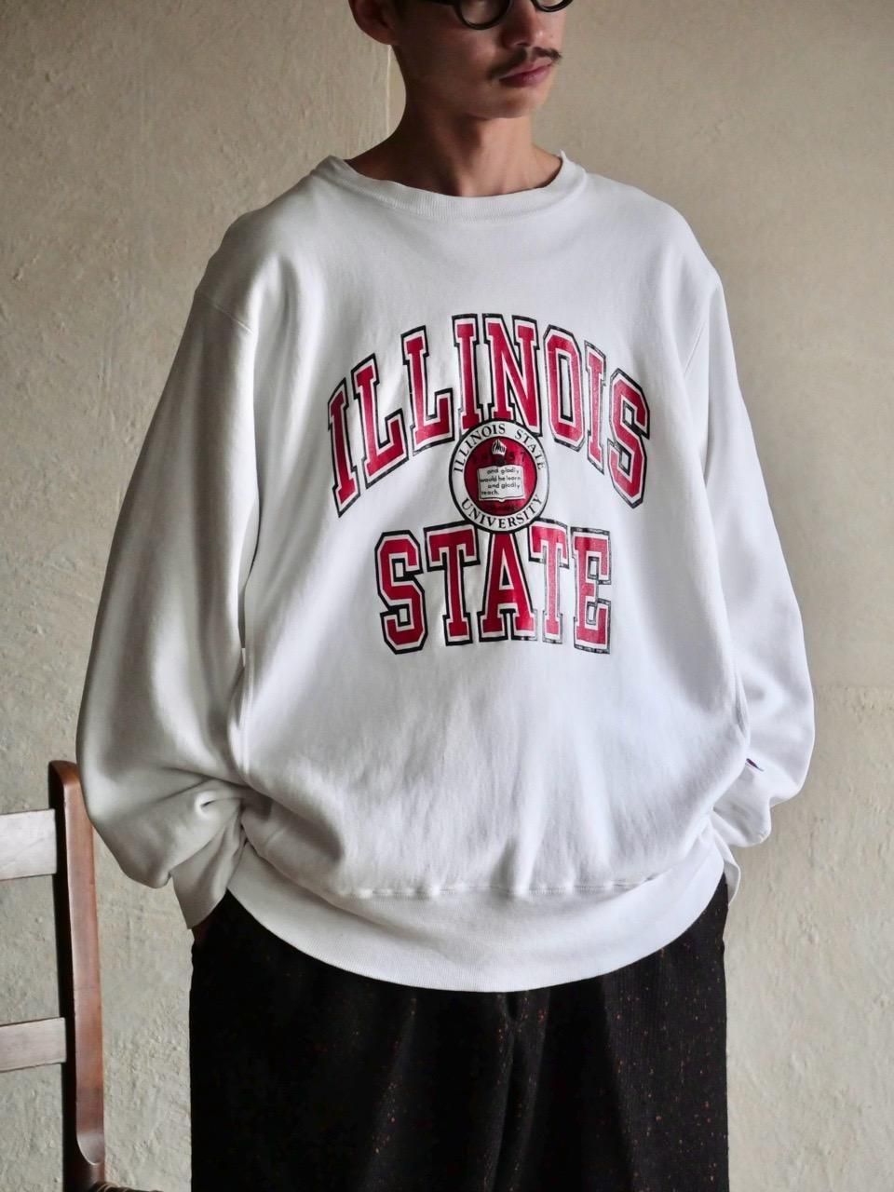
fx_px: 3443
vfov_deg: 19.6
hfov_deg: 14.8
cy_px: 596
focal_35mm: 100
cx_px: 447
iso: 2500
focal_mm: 50
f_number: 3.9
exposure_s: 1/125
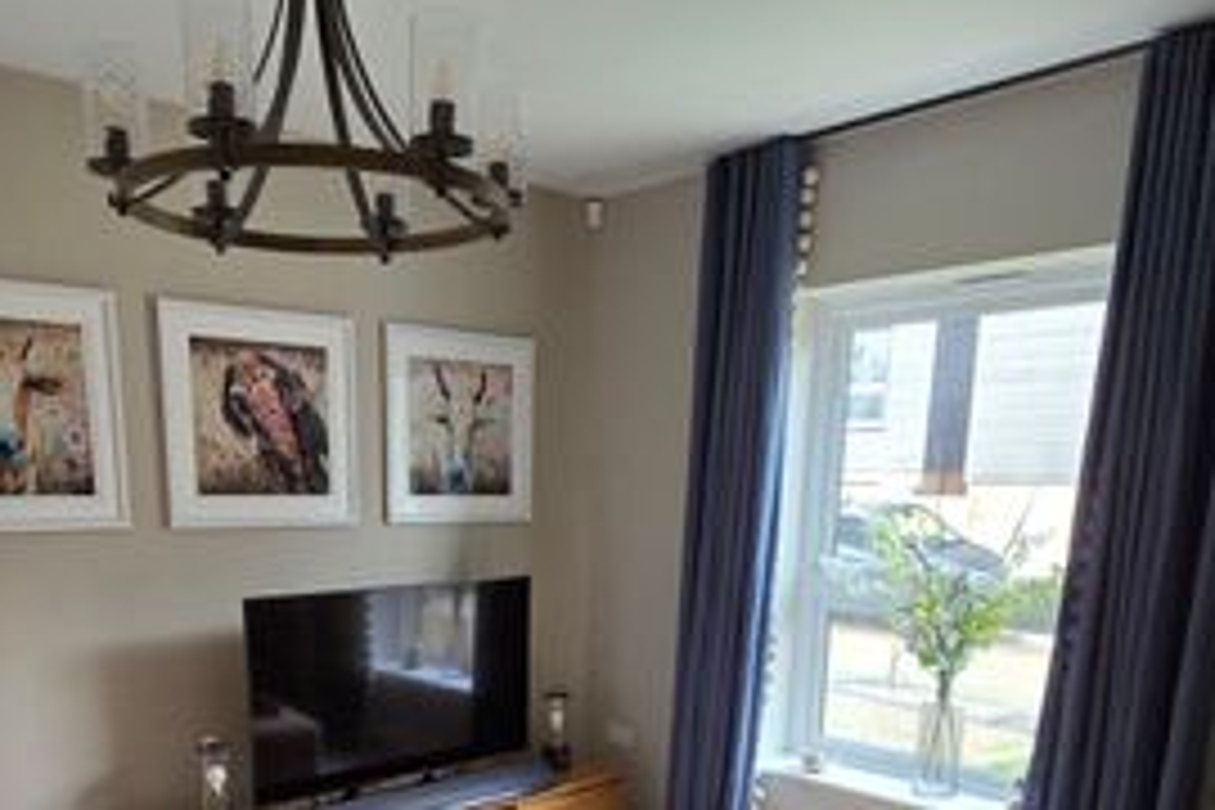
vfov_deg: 40.0
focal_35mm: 30
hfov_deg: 61.6
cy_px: 747
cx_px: 513
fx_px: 1012
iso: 500
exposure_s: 1/200
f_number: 2.2
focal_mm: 2.2
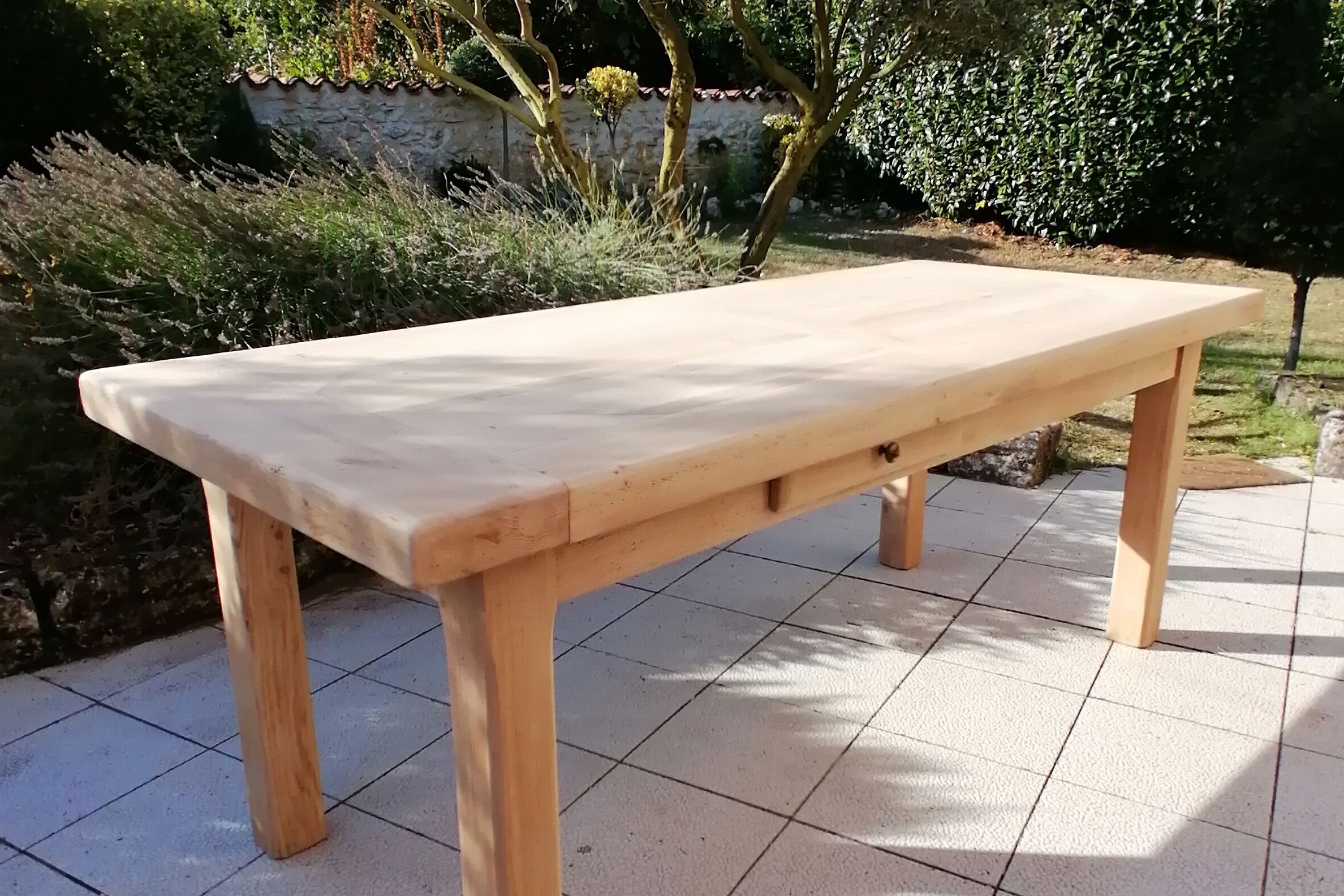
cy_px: 462
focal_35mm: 30
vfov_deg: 43.6
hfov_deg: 61.9
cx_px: 671
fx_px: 1120
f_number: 2.4
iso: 50
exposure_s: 1/488
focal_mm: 2.84
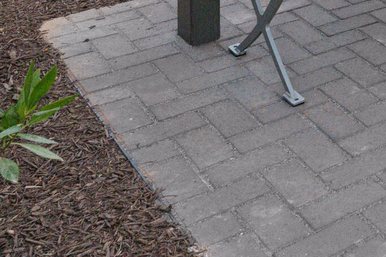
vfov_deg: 15.0
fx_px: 788
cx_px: 589
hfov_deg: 22.3
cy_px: -264
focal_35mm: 74
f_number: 7.1
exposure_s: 1/400
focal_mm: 16.8
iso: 1600
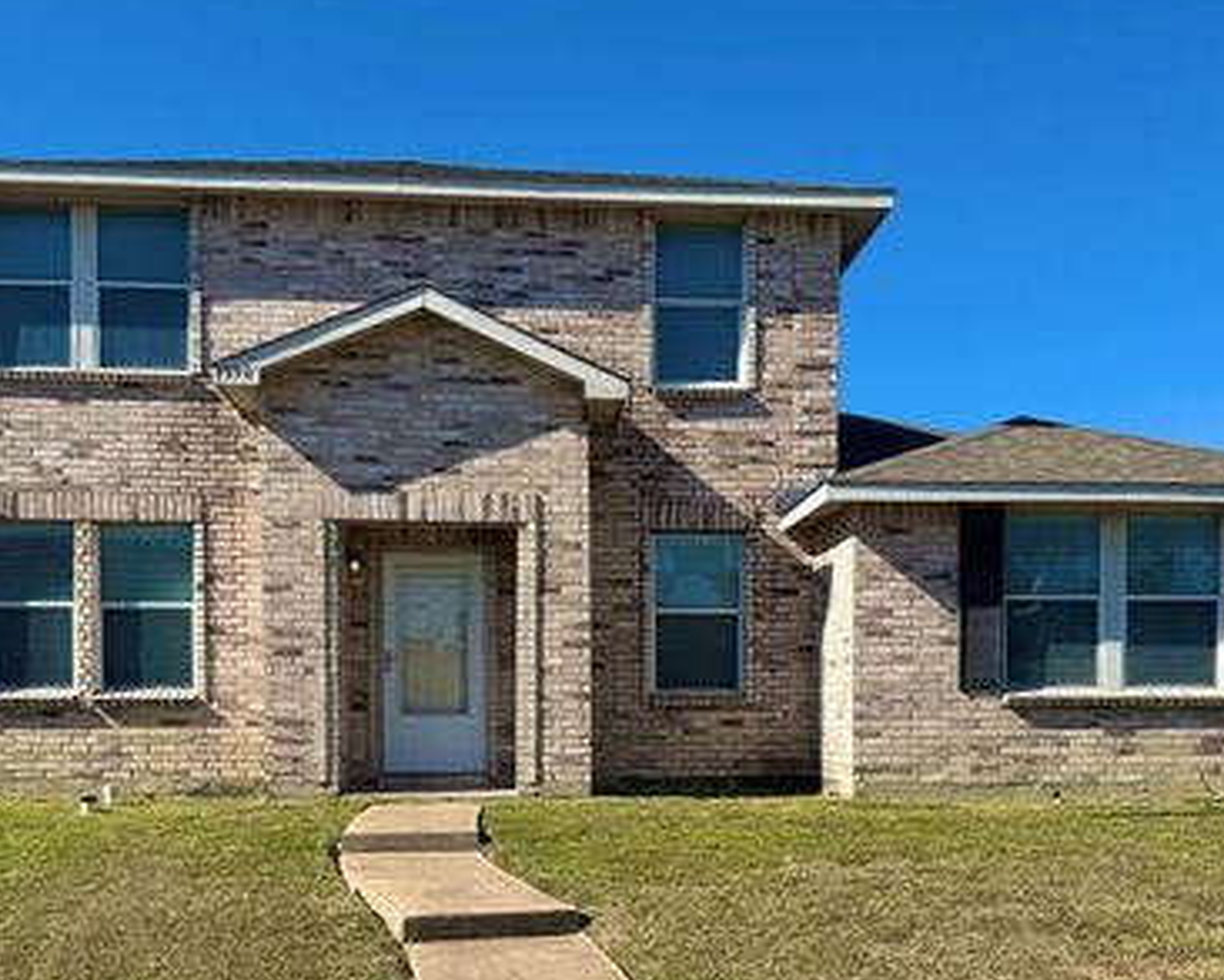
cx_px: 612
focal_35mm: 38
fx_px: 1377
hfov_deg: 47.9
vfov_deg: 38.2
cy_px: 727
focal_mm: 6.76
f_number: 1.78
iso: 80
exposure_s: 1/4975
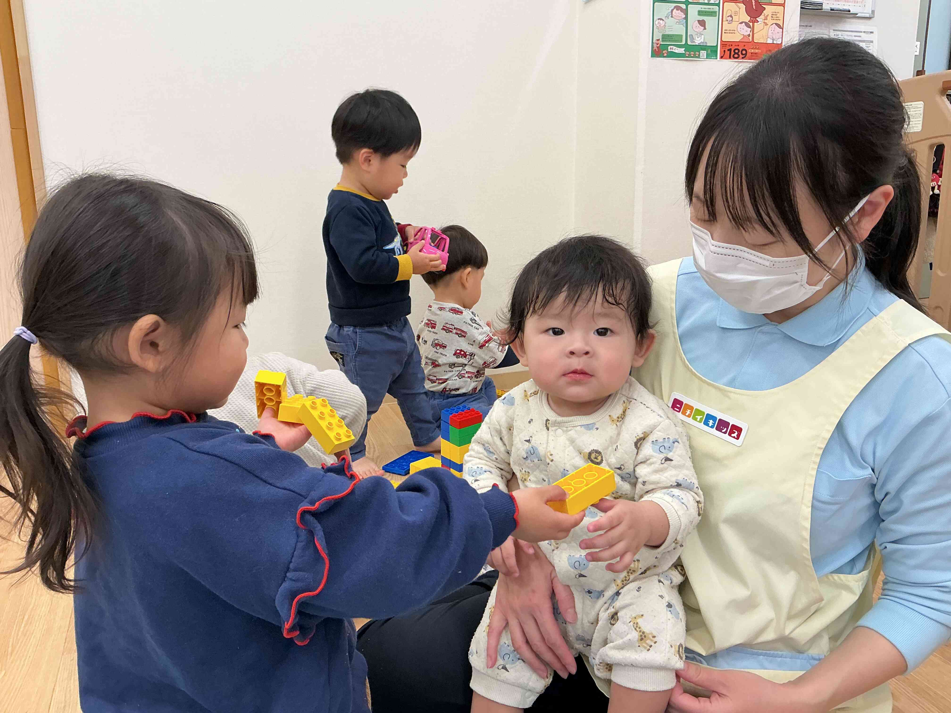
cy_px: 356
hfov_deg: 61.7
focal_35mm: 29
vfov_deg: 48.2
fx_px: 797
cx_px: 476
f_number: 1.8
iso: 50
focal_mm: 3
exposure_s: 1/120
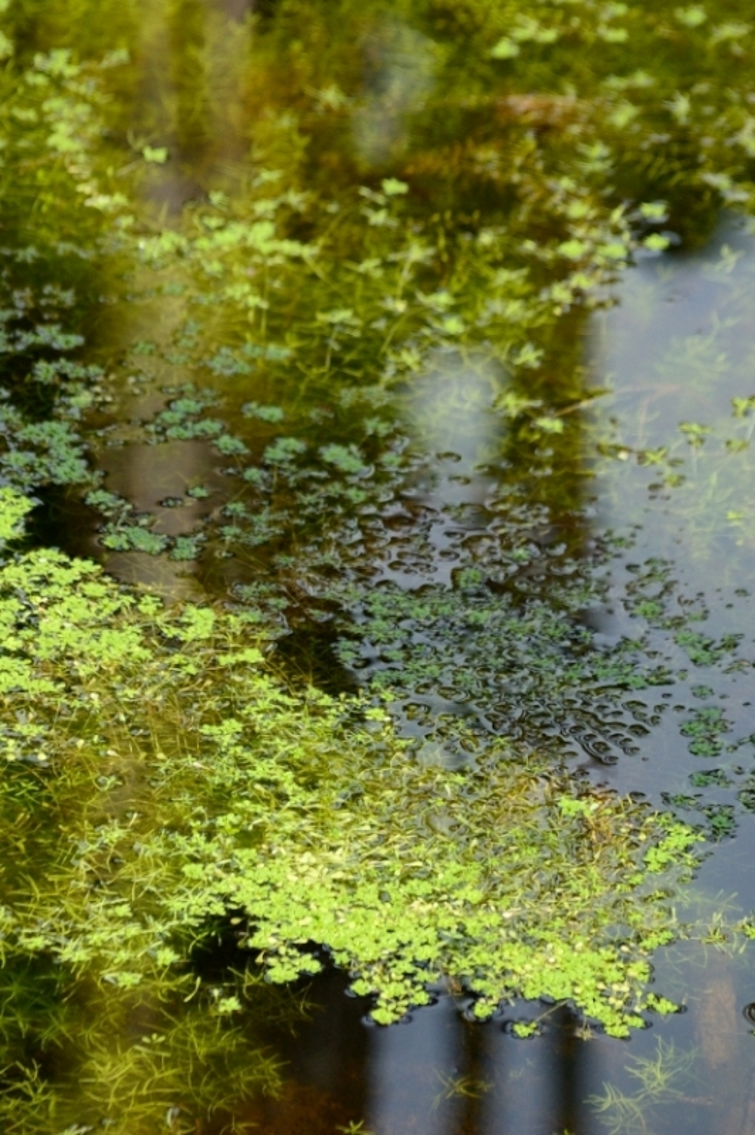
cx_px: 378
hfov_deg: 4.7
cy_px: 568
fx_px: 9217
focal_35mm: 292
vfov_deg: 7.0
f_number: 5.6
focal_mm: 195
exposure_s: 1/500
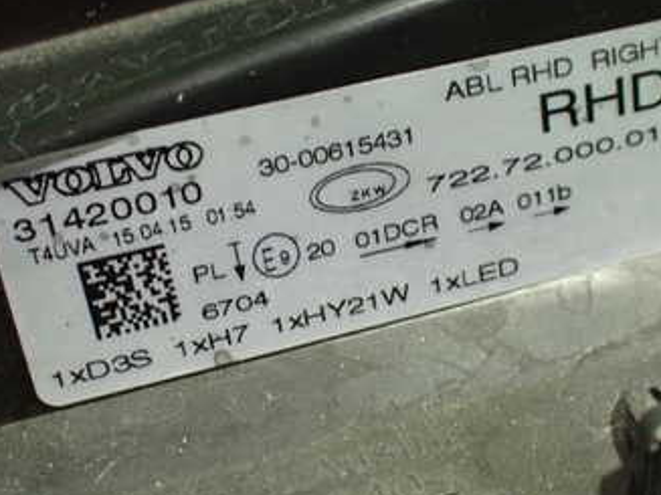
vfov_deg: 26.5
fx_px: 1050
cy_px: 251
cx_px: 368
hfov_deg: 34.9
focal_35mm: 55
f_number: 2.3
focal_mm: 5.4
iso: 800
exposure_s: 1/80
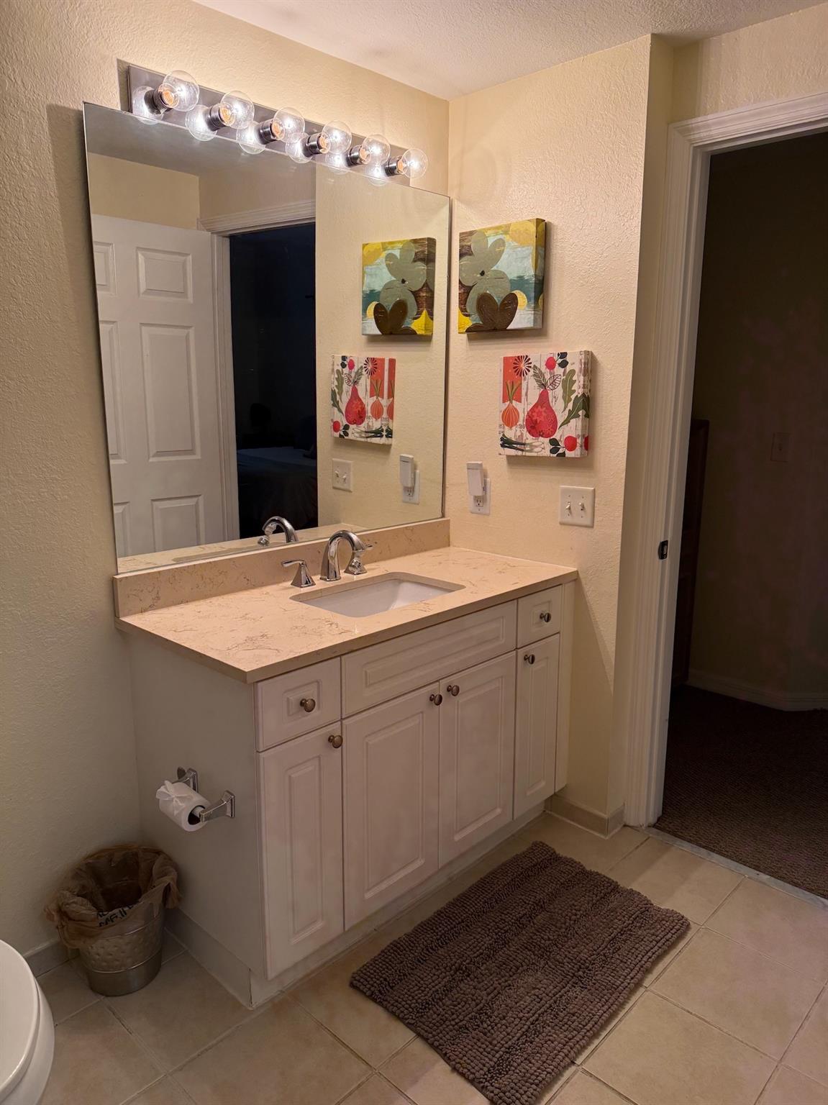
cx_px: 414
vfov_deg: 71.6
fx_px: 766
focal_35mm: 24
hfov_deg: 56.8
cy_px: 552
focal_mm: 6.76
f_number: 1.78
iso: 160
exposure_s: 1/120
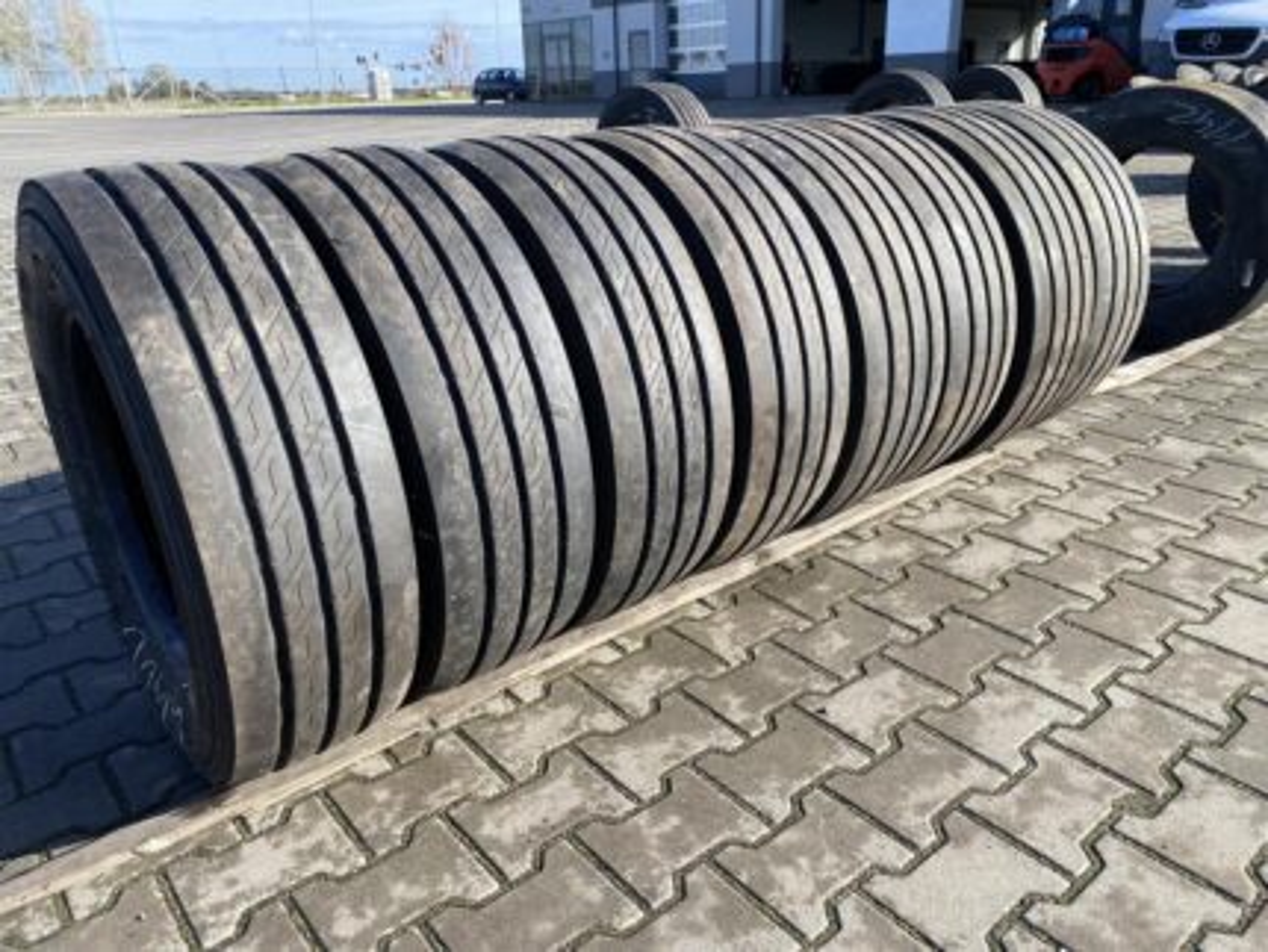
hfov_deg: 67.3
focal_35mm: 26
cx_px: 634
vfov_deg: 53.1
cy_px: 476
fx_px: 953
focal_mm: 4.25
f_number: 1.8
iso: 32
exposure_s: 1/981
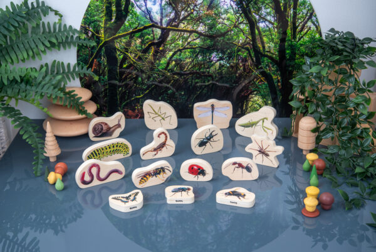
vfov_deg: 21.9
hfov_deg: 32.4
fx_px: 648
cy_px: 126
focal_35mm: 62
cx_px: 188
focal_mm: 62
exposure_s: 1/60
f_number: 7.1
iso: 125
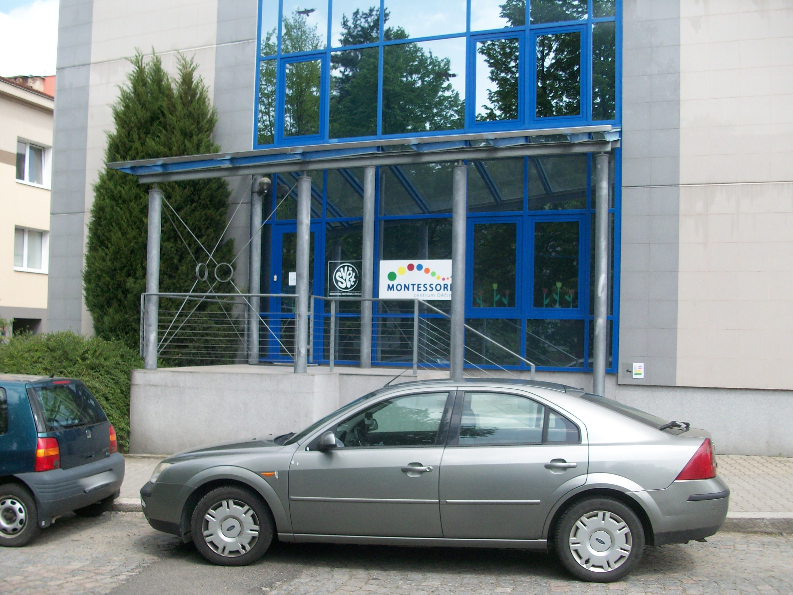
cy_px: 304
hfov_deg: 52.6
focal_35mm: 35
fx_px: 802
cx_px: 400
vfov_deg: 40.7
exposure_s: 1/405
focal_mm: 5.7
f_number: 2.8
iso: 64
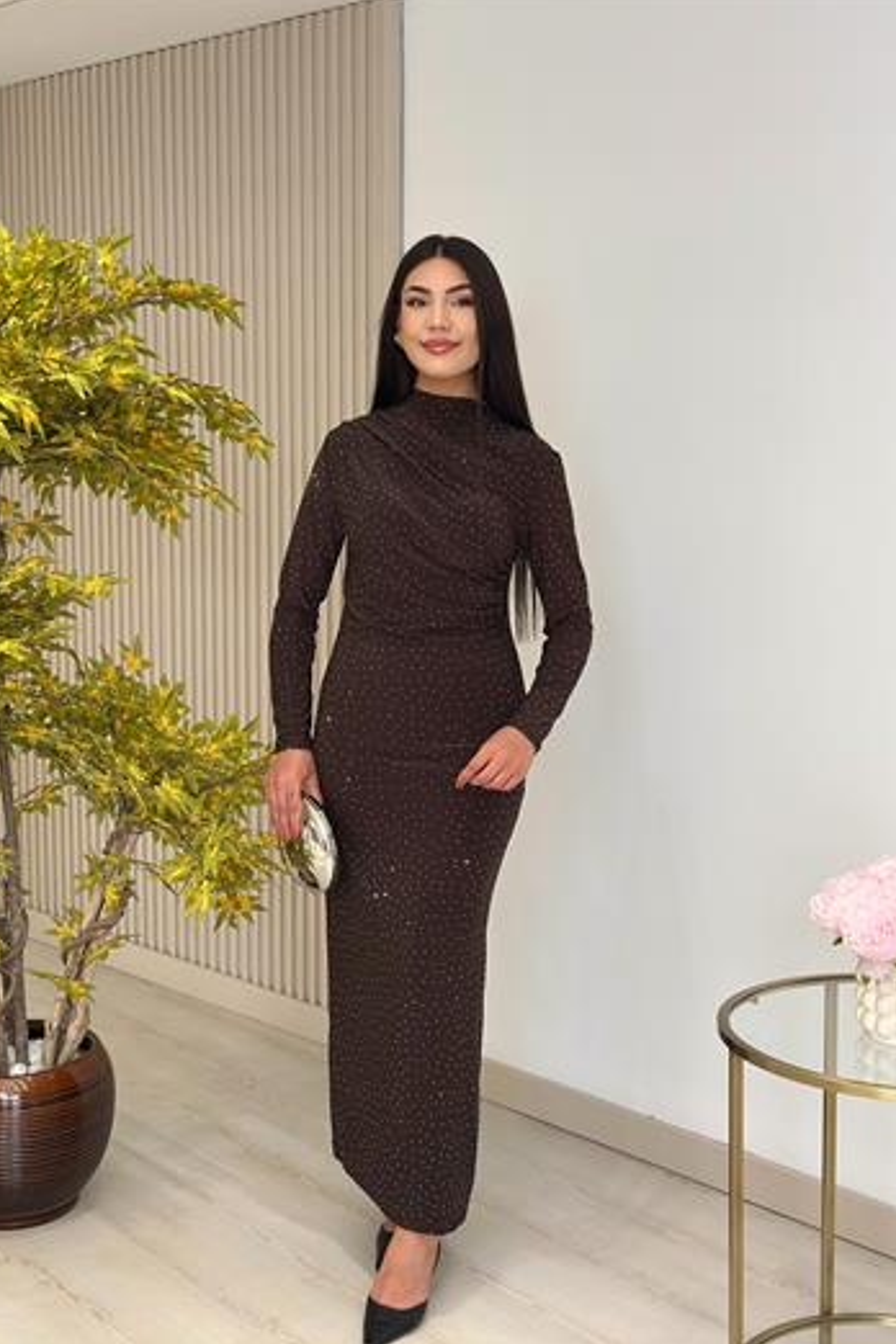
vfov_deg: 38.9
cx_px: 404
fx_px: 1904
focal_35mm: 51
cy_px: 676
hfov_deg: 26.5
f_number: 1.78
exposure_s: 1/253
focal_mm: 6.86
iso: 80
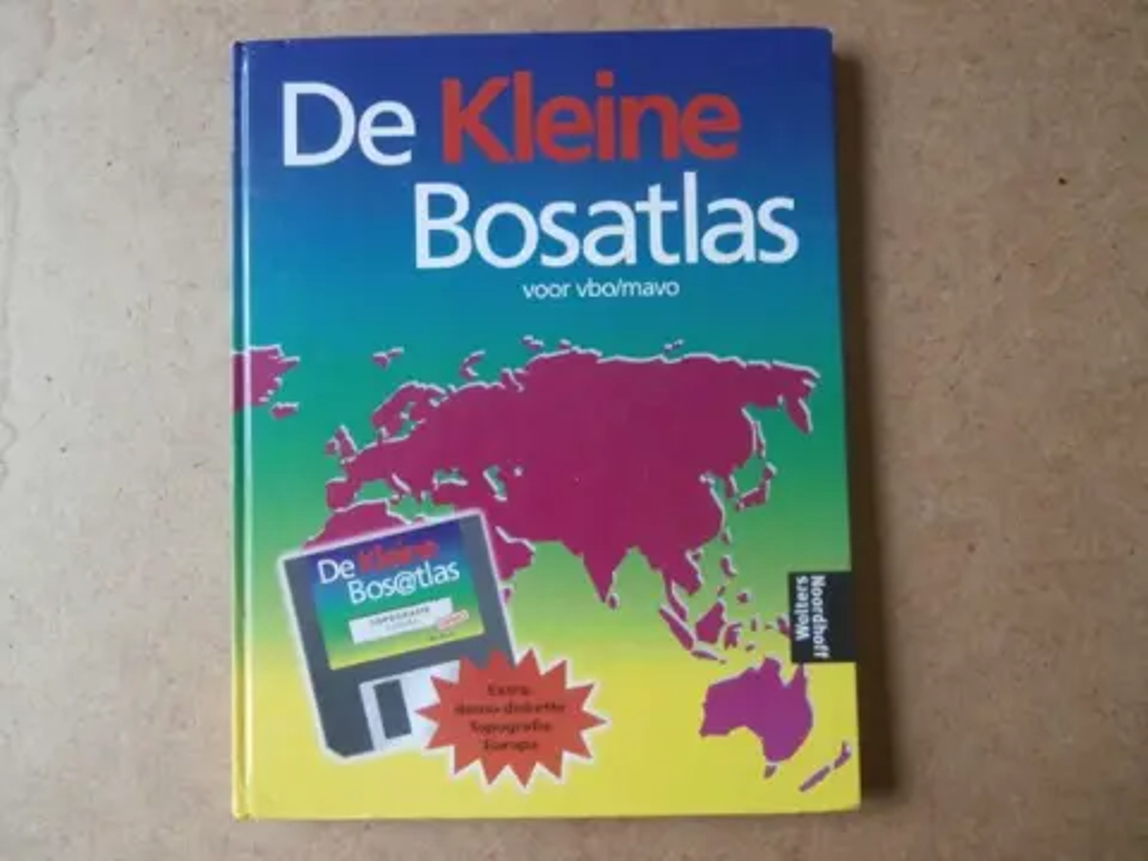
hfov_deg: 71.6
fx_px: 796
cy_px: 430
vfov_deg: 56.8
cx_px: 574
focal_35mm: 24
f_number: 3
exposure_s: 1/15
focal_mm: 4.2
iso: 200
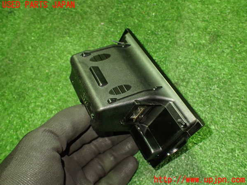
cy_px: 92
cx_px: 124
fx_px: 214
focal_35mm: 30
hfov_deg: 60.0
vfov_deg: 46.8
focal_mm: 5.4
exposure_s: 1/30
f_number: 2.3
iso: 800
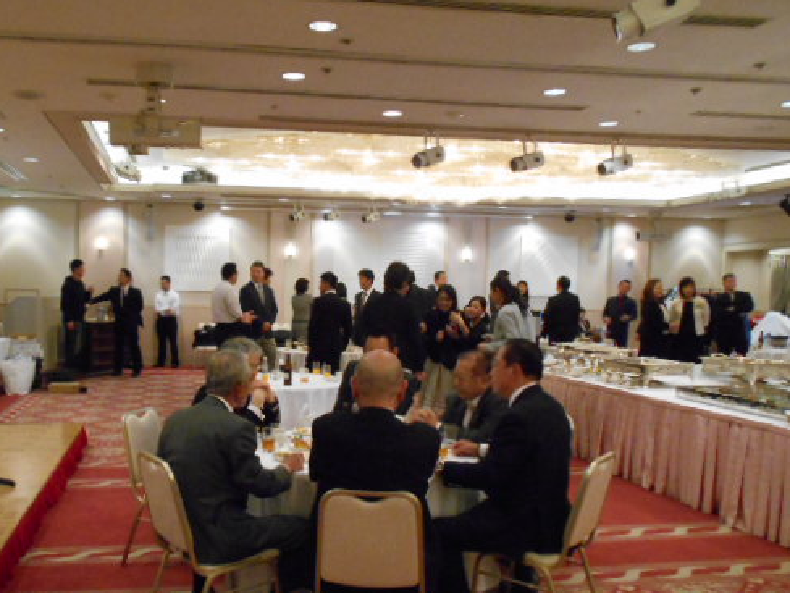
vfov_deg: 41.6
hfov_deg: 53.5
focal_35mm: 34
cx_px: 305
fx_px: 776
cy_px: 359
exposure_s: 1/60
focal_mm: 4.6
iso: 800
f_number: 3.2
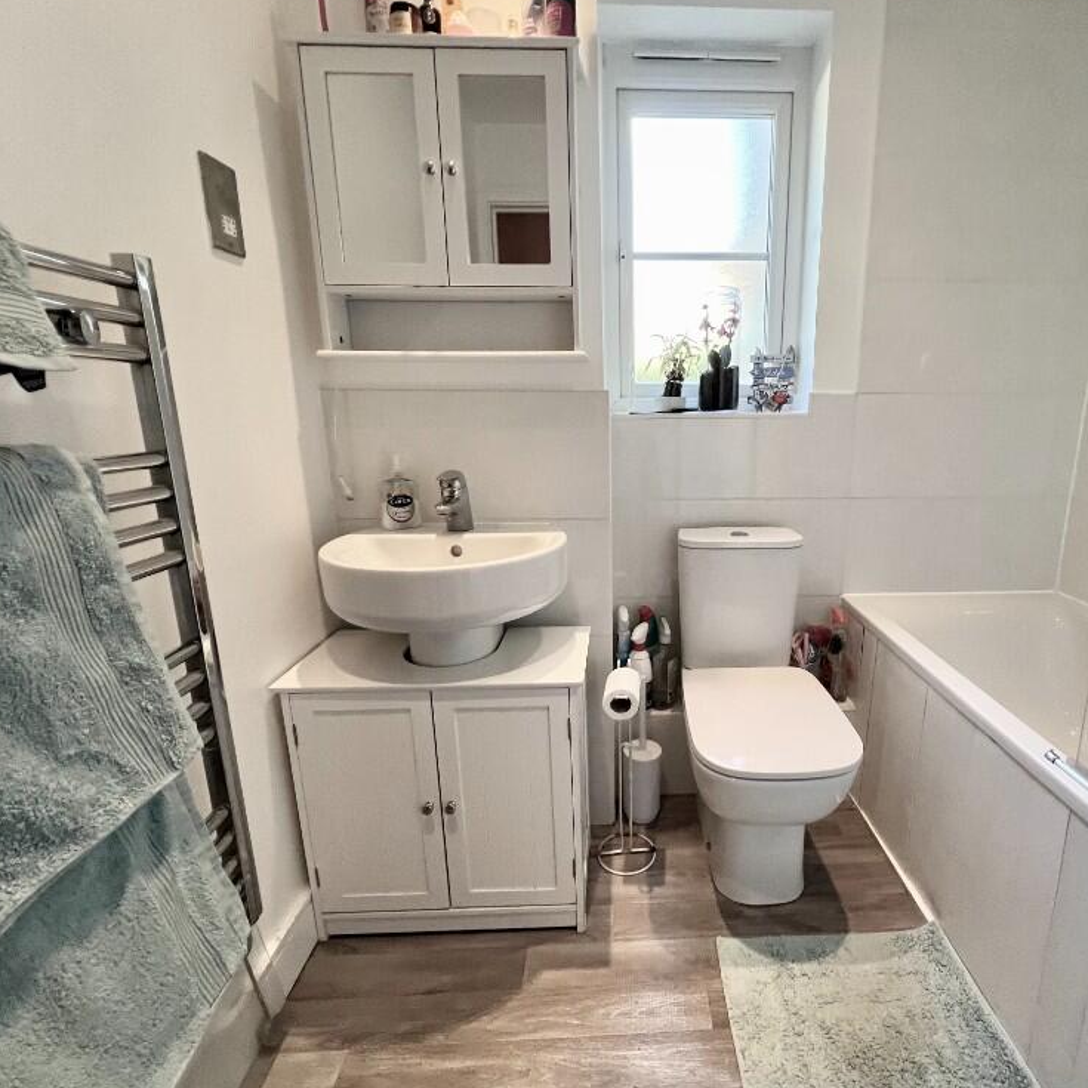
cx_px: 650
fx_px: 569
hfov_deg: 86.4
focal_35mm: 16
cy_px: 546
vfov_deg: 87.4
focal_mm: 1.57
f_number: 1.8
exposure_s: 1/100
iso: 250
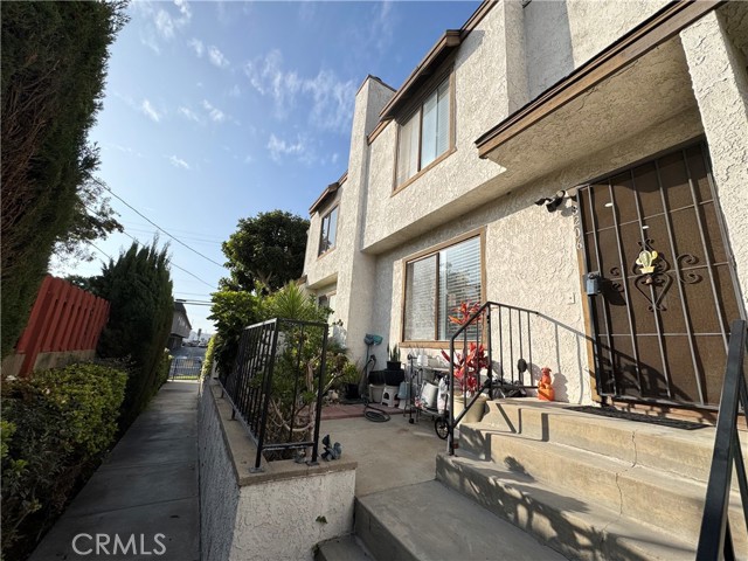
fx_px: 303
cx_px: 374
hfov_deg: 102.1
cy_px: 280
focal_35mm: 14
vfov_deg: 85.7
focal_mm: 2.22
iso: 50
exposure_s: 1/2674
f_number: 2.2
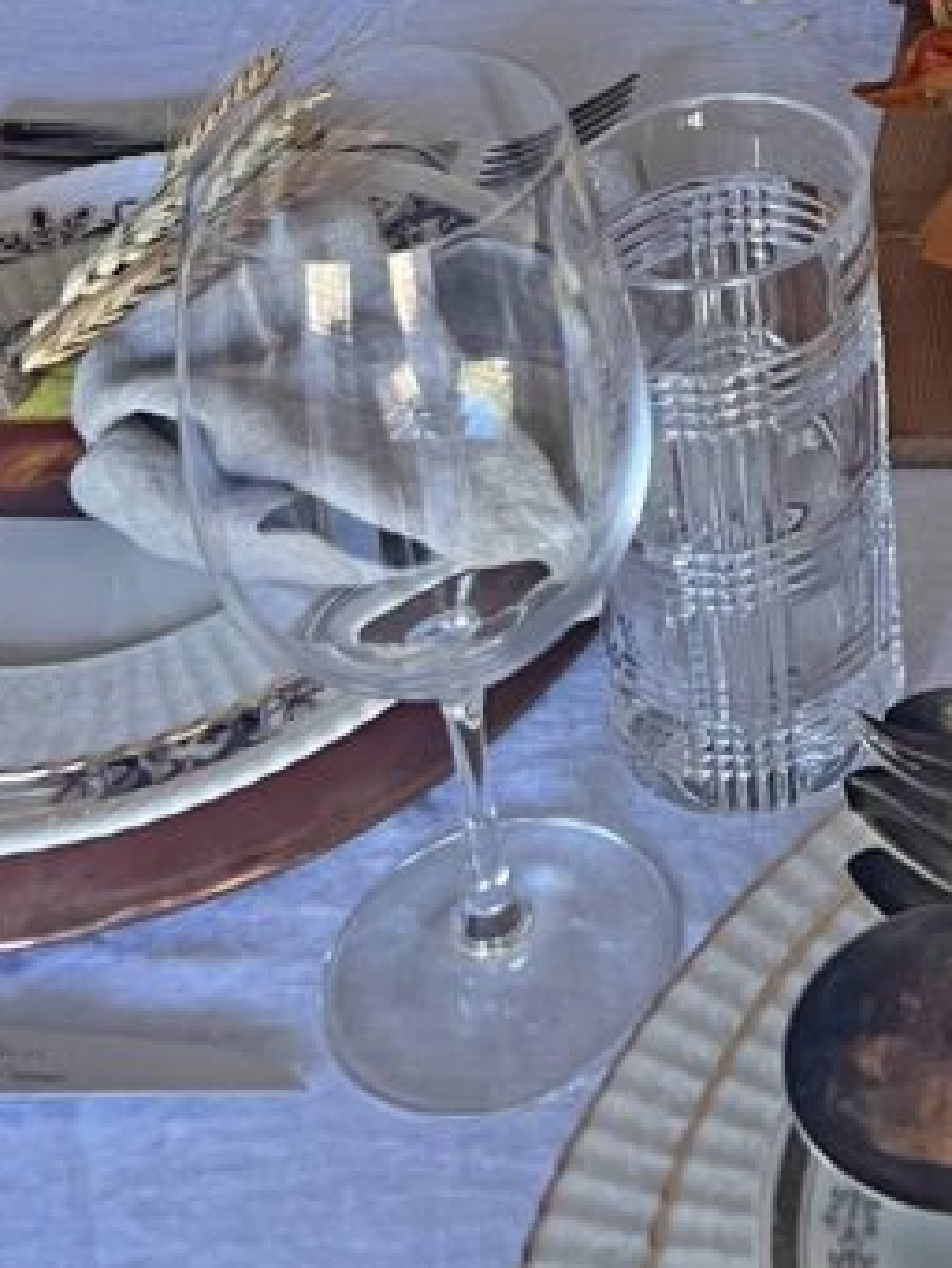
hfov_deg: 17.7
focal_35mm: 78
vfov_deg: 21.5
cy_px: -554
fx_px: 2858
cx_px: 1223
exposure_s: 1/90
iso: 125
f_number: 1.5
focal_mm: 5.7
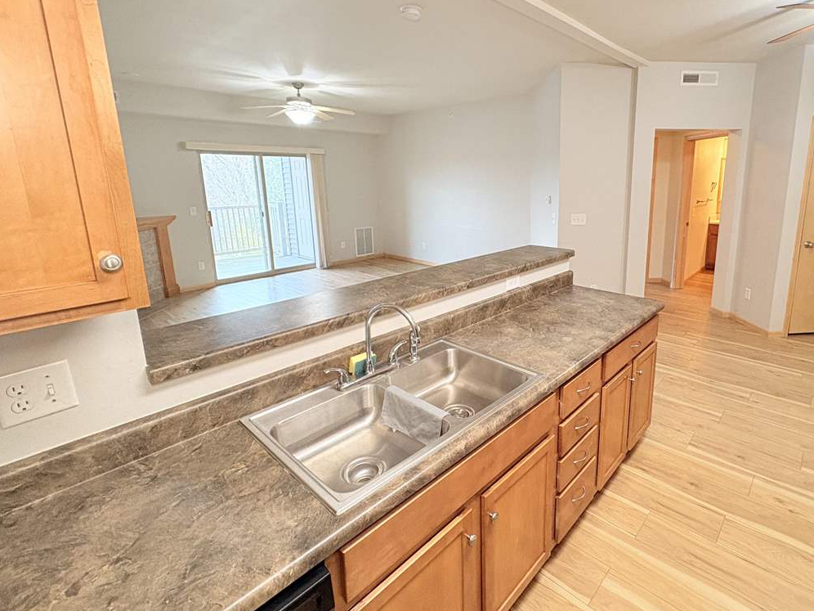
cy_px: 259
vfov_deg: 71.2
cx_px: 494
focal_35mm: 18
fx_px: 423
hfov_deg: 86.5
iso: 200
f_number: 2.2
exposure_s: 1/60
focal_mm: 2.22
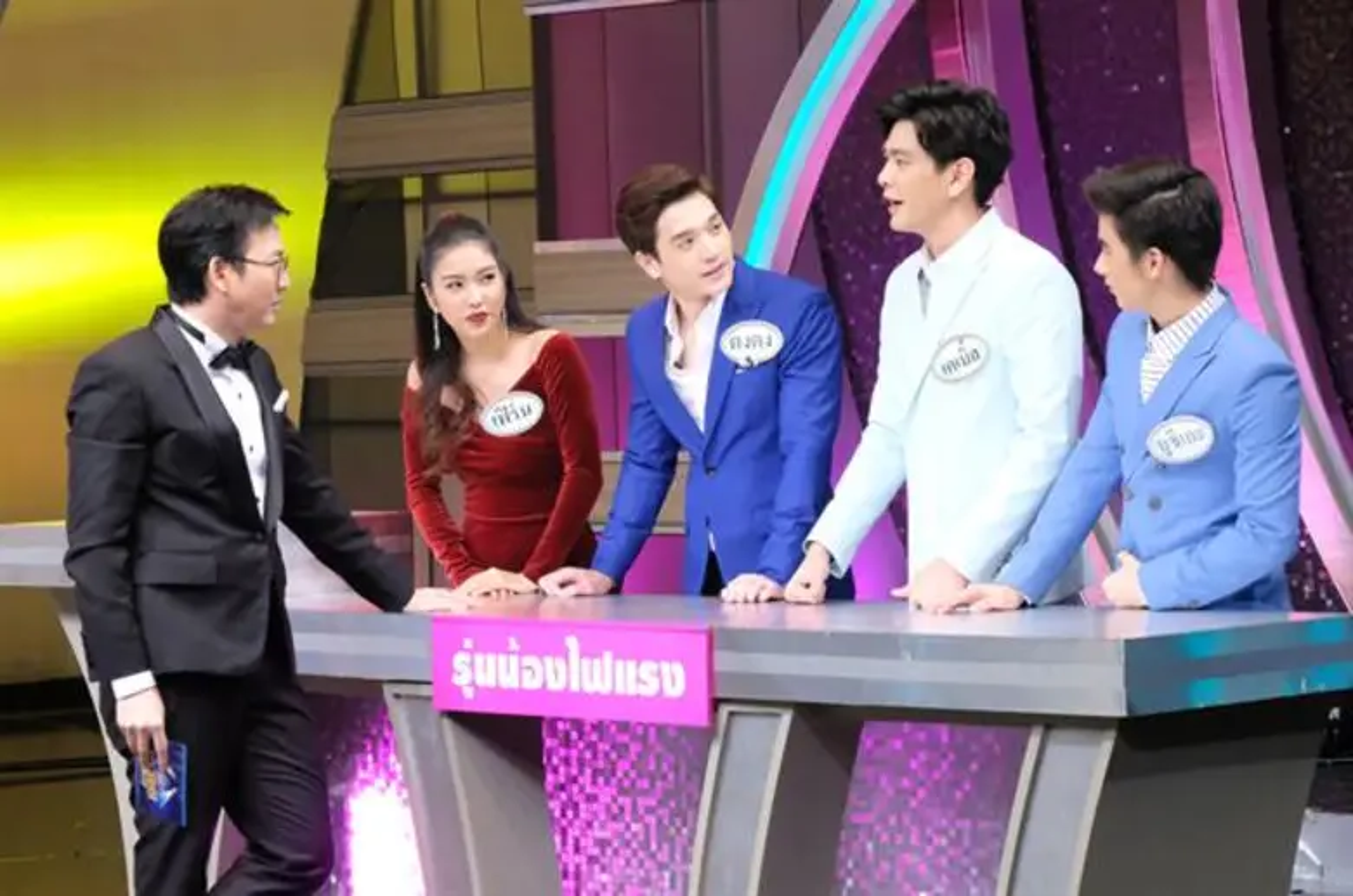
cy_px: 448
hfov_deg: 17.4
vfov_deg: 11.6
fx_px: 4427
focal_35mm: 118
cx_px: 676
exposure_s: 1/250
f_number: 10
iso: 12800
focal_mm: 78.7
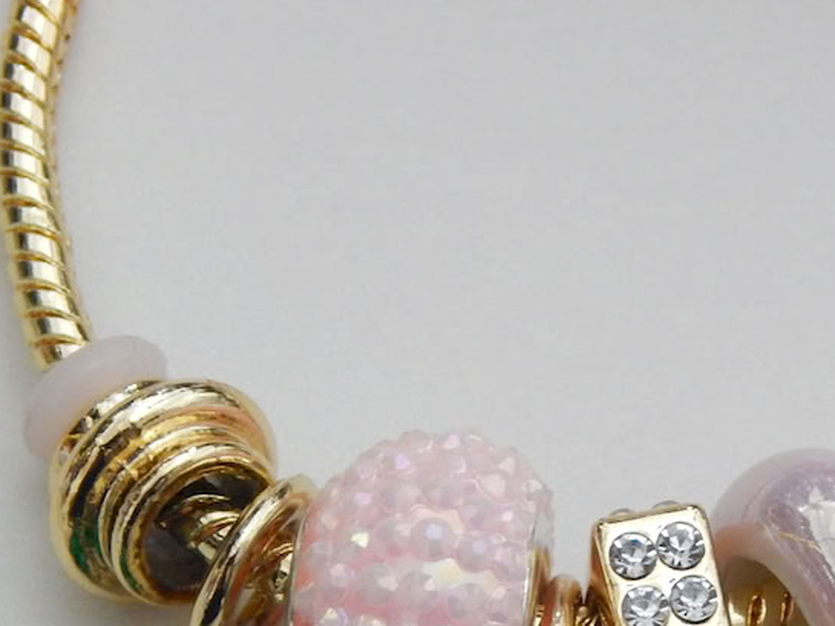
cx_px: 503
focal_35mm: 267
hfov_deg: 7.4
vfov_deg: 5.6
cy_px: 586
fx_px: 6442
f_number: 4.5
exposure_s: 1/20
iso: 400
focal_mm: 18.7
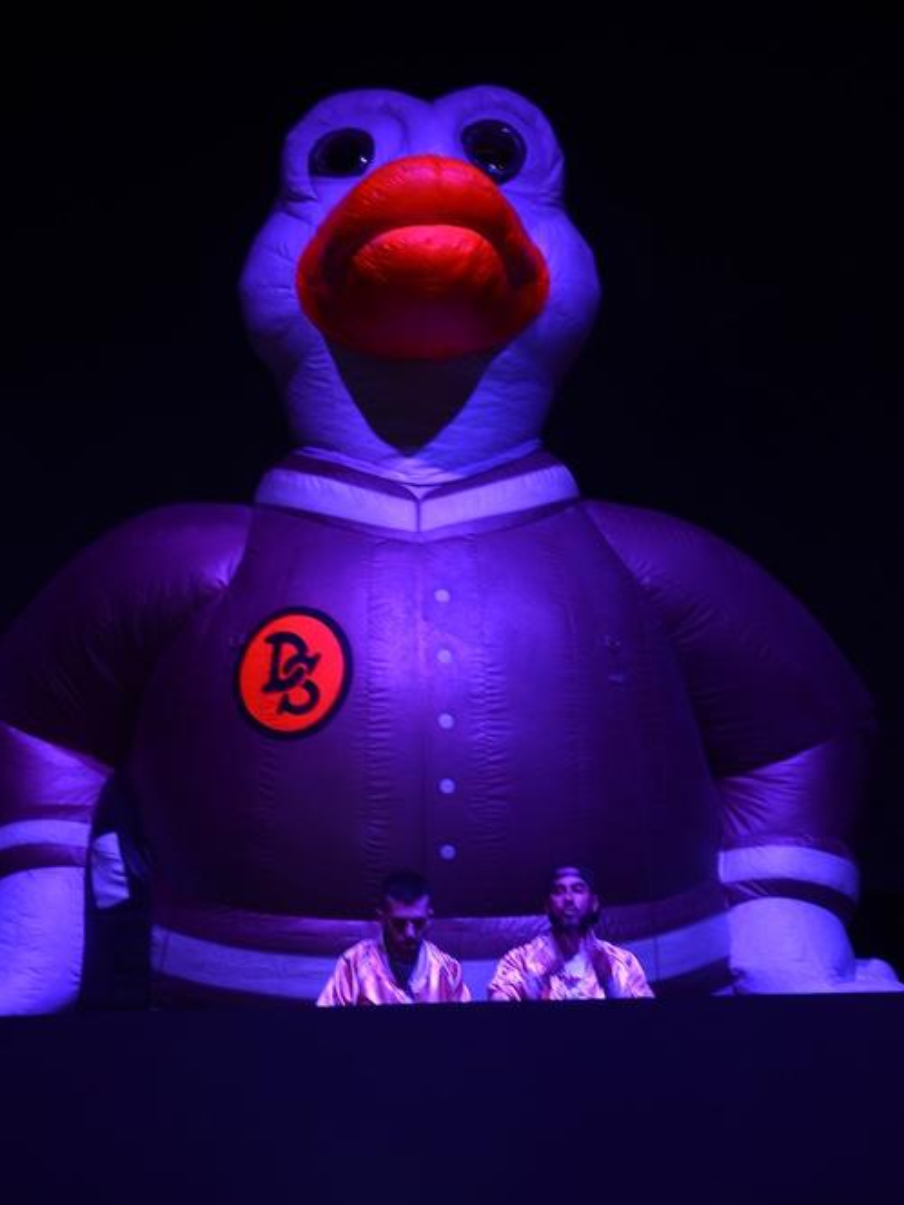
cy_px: 679
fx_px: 7974
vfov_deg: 8.6
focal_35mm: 229
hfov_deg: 6.5
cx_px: 452
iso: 400
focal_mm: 140
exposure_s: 1/40
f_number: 2.8
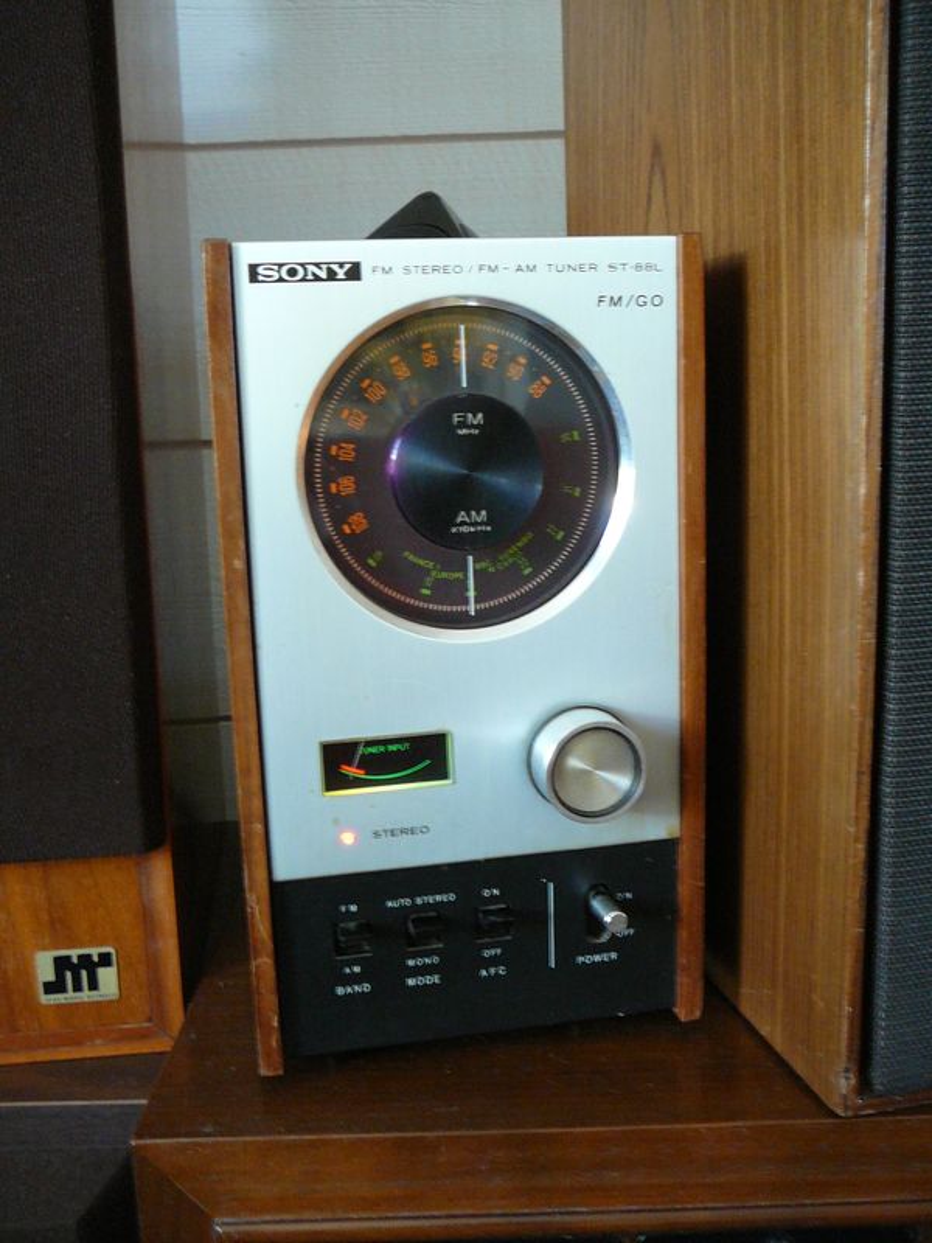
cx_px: 466
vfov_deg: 52.6
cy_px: 622
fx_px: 1256
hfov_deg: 40.7
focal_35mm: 35
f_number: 2.8
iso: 200
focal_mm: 5.2
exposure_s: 1/8
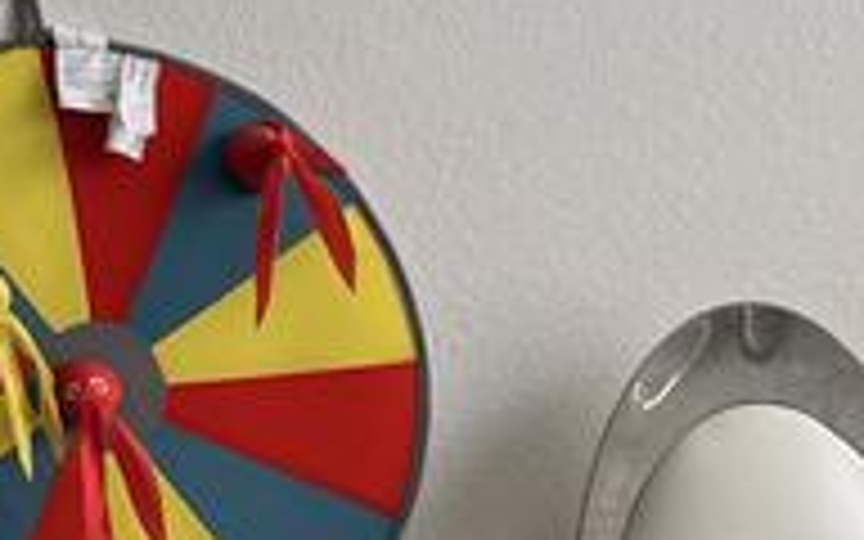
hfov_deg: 17.5
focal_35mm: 115
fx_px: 2708
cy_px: 896
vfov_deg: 10.8
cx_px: 976
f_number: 1.5
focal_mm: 5.7
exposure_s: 1/216
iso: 40
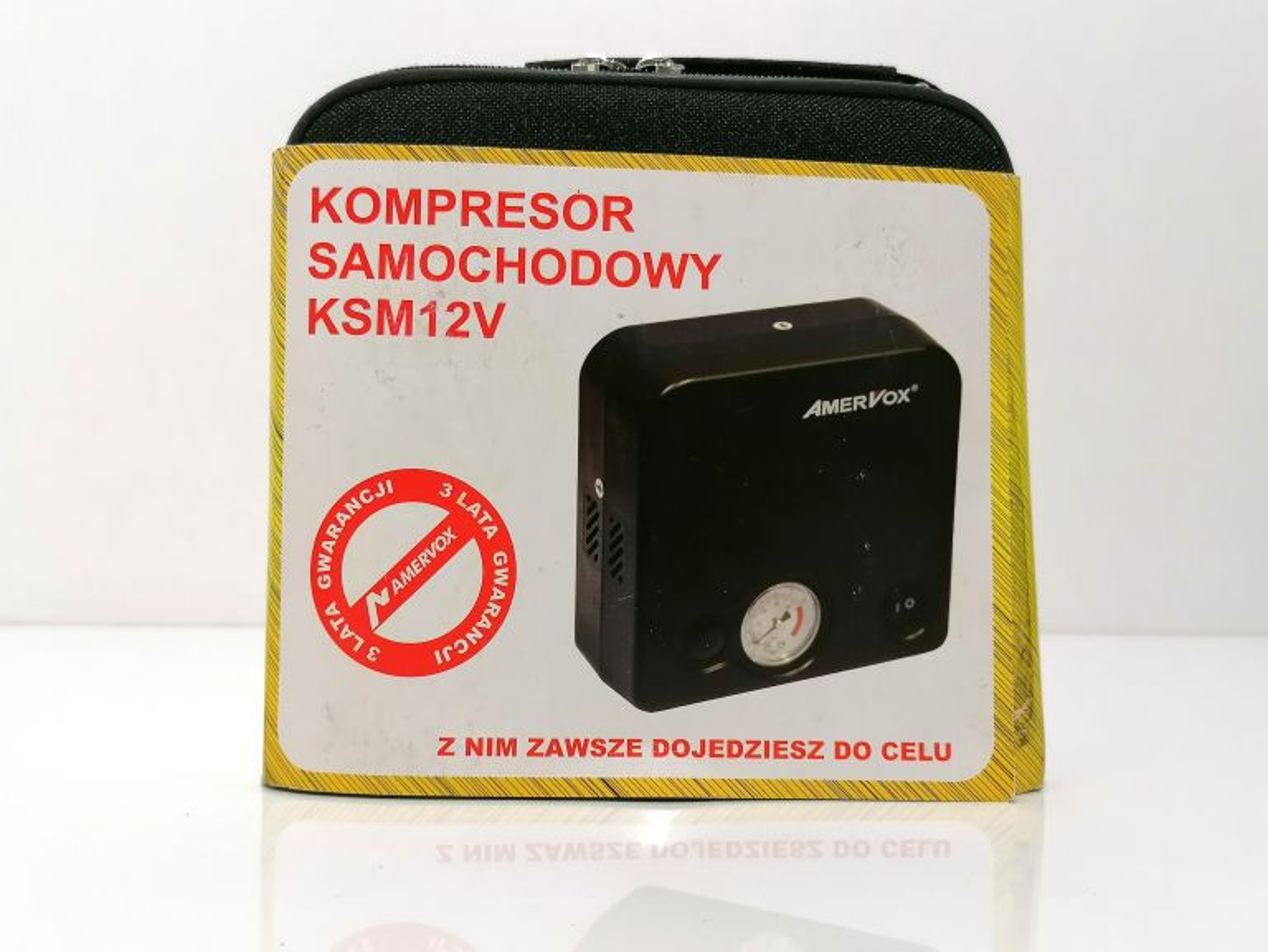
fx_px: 1136
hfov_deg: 58.3
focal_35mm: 31
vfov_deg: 45.5
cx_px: 634
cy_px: 476
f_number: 1.8
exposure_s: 1/50
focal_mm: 4.75
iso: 100
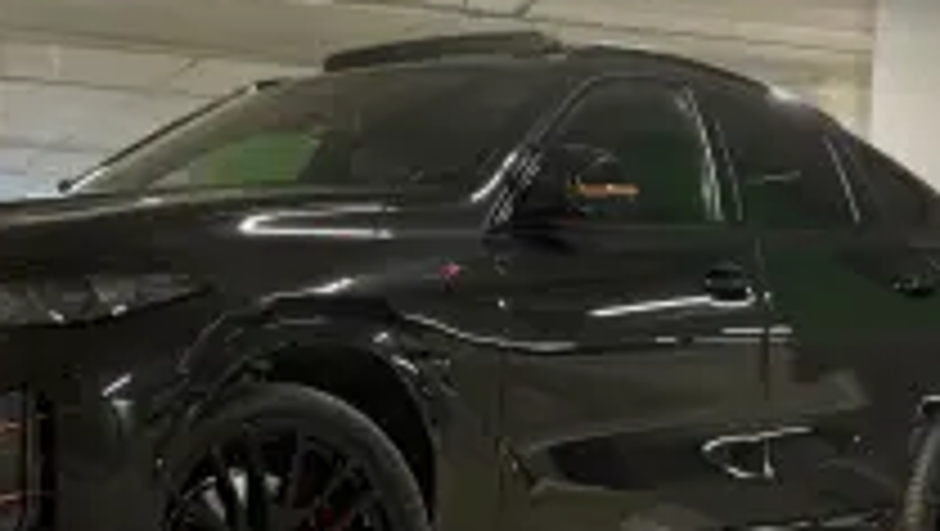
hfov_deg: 23.5
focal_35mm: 90
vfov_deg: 13.5
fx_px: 2245
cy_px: 324
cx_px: 297
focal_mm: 6.76
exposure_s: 1/40
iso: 400
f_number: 1.78
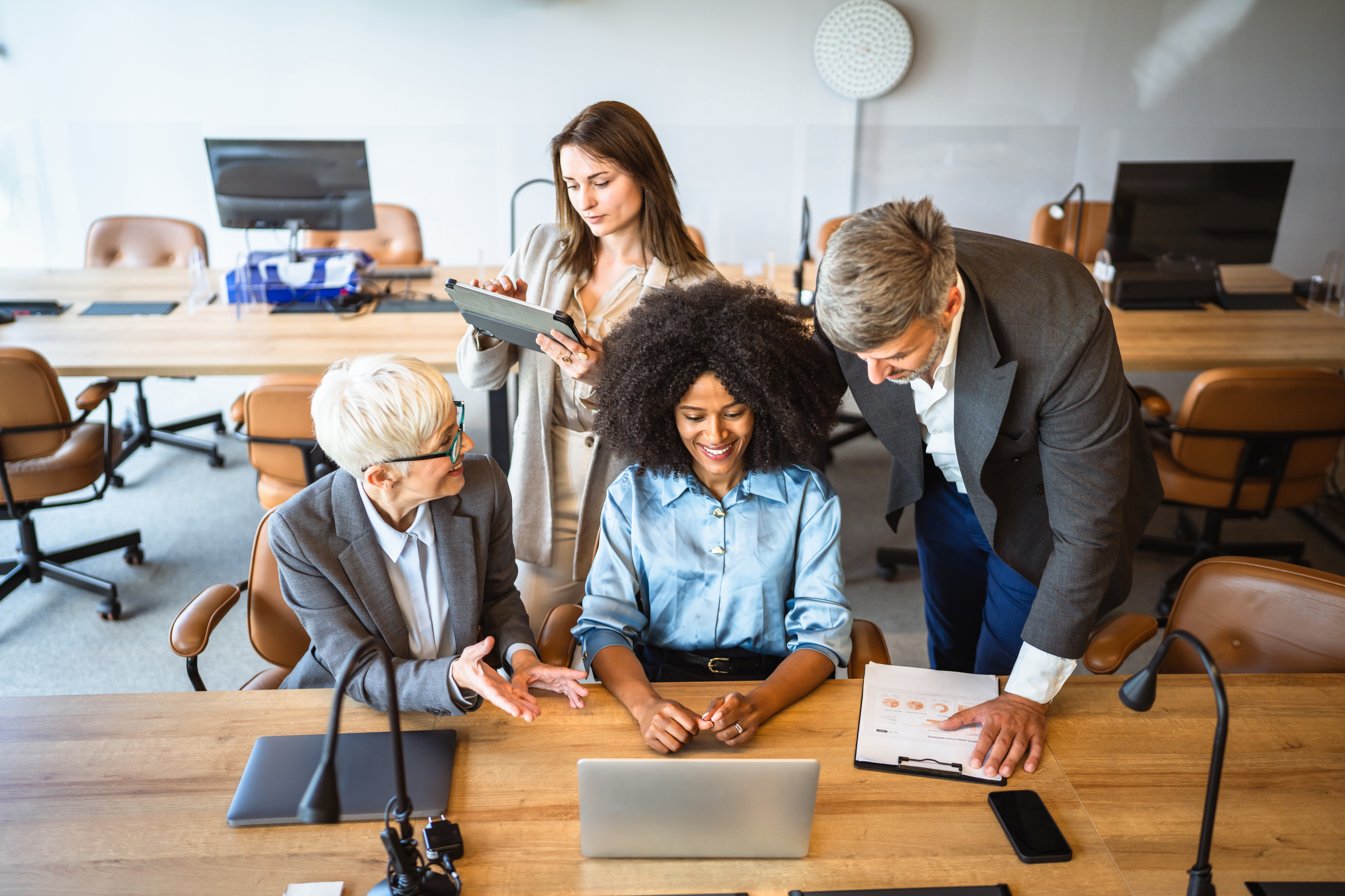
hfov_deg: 54.4
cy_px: 448
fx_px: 1308
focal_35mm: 35
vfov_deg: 37.9
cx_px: 672
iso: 400
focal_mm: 35
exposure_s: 1/800
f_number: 1.6
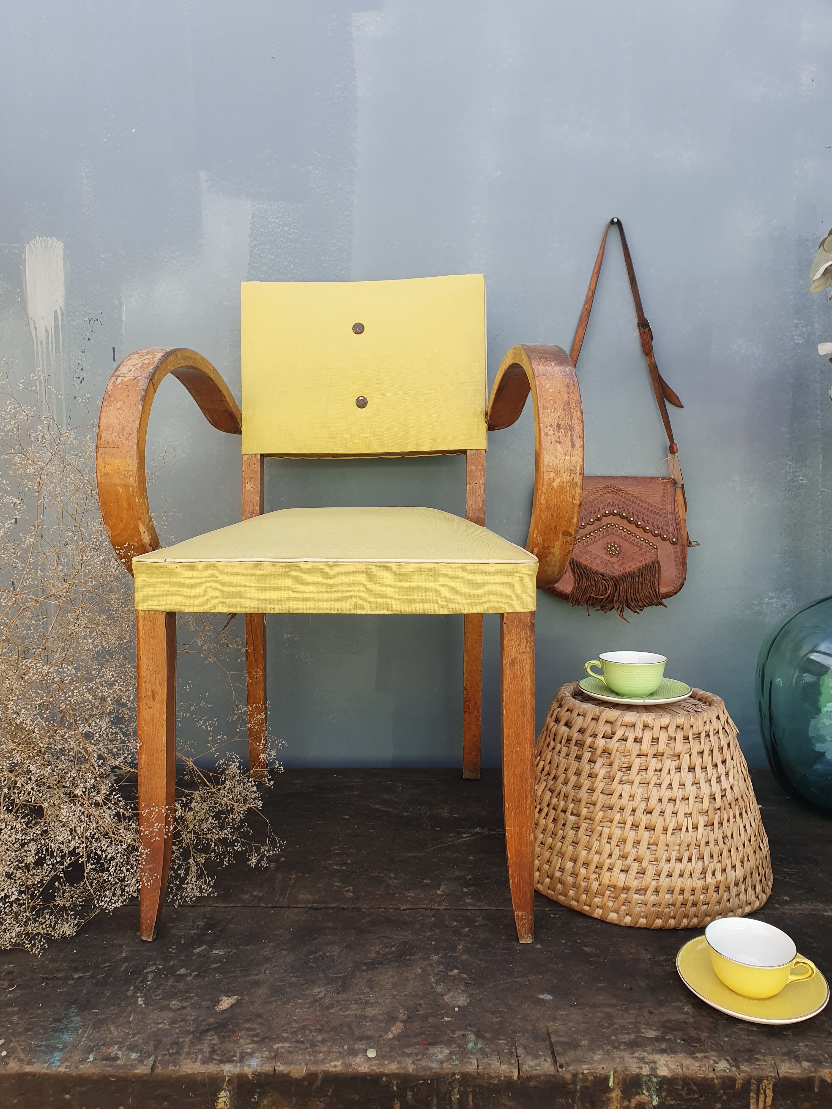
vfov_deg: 67.3
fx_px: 833
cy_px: 554
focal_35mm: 26
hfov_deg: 53.1
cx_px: 416
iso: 50
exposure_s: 1/304
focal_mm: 4.32
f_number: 2.4
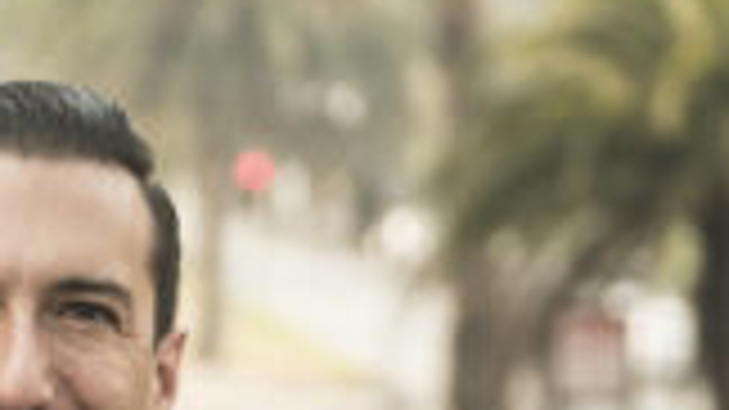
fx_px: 5063
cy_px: 484
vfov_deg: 4.6
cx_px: -4
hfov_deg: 8.2
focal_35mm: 262
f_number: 3.2
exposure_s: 1/250
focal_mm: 70
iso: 100
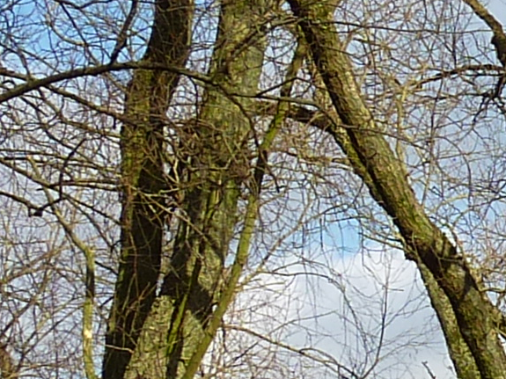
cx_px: 1001
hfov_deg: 9.2
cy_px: 259
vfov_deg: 7.3
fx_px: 2967
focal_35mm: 203
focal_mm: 5.3
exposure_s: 1/400
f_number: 4
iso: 80
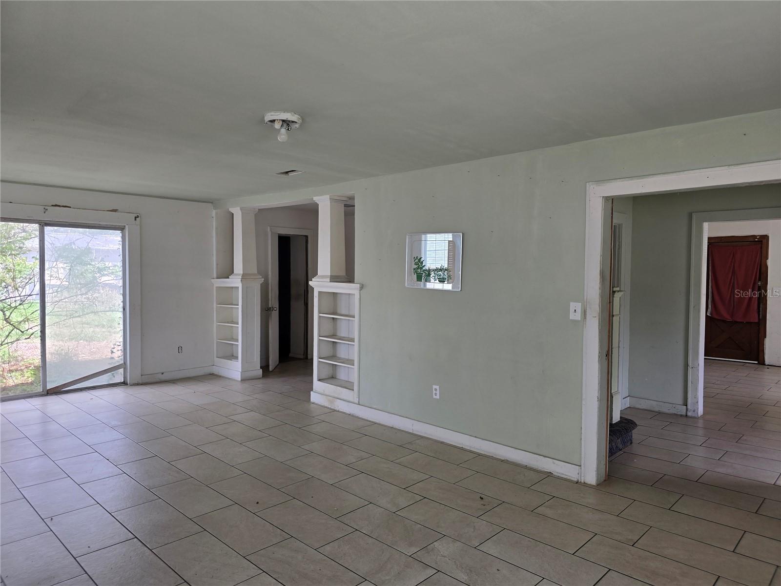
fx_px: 519
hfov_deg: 73.9
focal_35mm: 23
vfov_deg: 58.9
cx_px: 390
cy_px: 293
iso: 40
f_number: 1.7
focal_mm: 6.3
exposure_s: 1/180
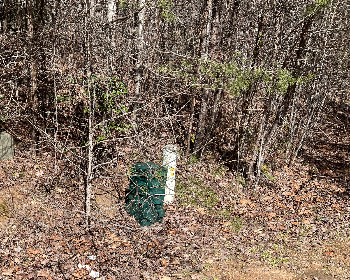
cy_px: 164
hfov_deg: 44.0
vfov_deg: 37.2
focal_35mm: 40
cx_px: 79
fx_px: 414
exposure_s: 1/2513
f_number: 1.5
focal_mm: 5.7
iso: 50
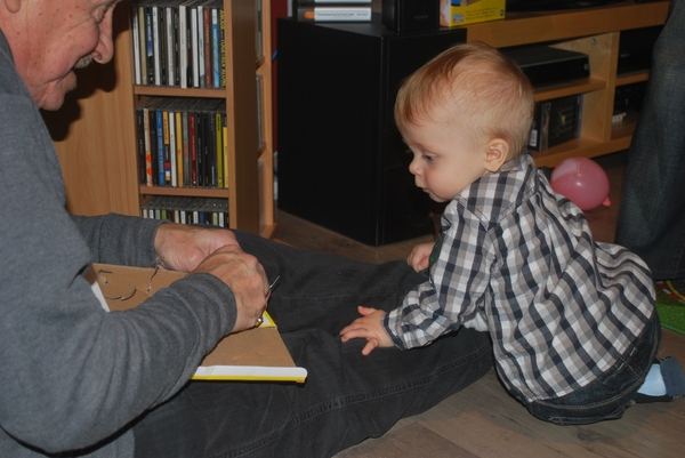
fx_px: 1028
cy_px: 229
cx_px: 342
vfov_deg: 25.1
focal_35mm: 54
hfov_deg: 36.8
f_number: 5.3
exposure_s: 1/60
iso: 200
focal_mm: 36
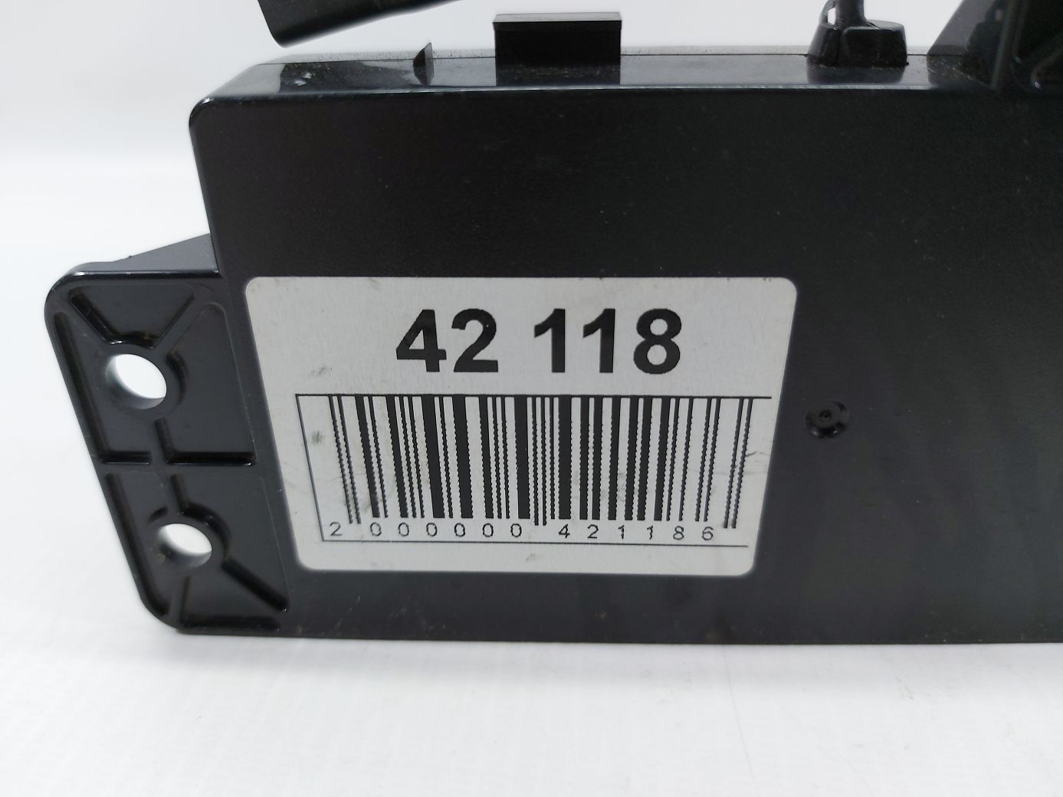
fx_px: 737
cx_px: 532
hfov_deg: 71.6
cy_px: 398
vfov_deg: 56.8
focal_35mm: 24
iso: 64
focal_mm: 5.23
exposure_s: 1/50
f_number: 1.8
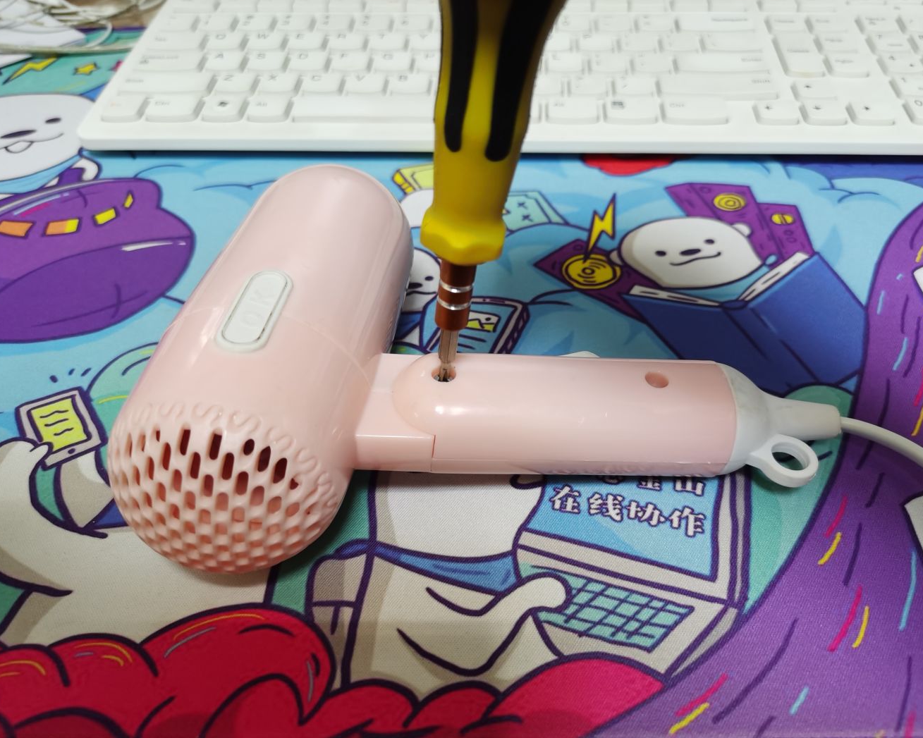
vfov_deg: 50.0
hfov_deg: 60.4
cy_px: 358
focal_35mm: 29
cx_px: 499
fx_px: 792
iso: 125
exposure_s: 1/50
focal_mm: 5.58
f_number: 1.8
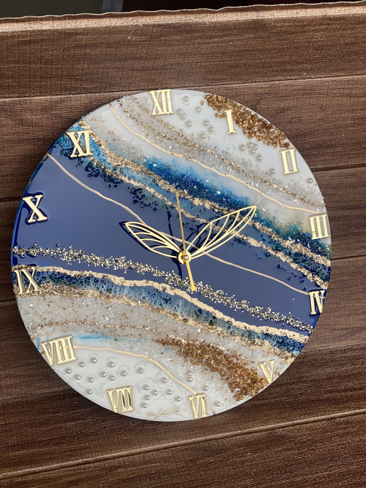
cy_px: 244
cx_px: 183
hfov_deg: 28.0
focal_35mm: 52
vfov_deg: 36.8
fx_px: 733
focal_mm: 6
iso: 32
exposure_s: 1/100
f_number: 2
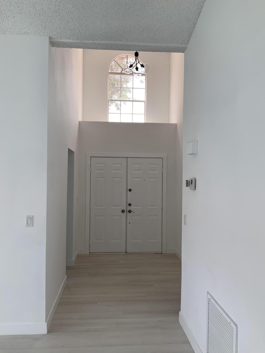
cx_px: 132
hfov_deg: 48.2
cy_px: 176
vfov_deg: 61.7
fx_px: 296
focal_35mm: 29
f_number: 1.8
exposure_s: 1/120
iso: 25
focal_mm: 3
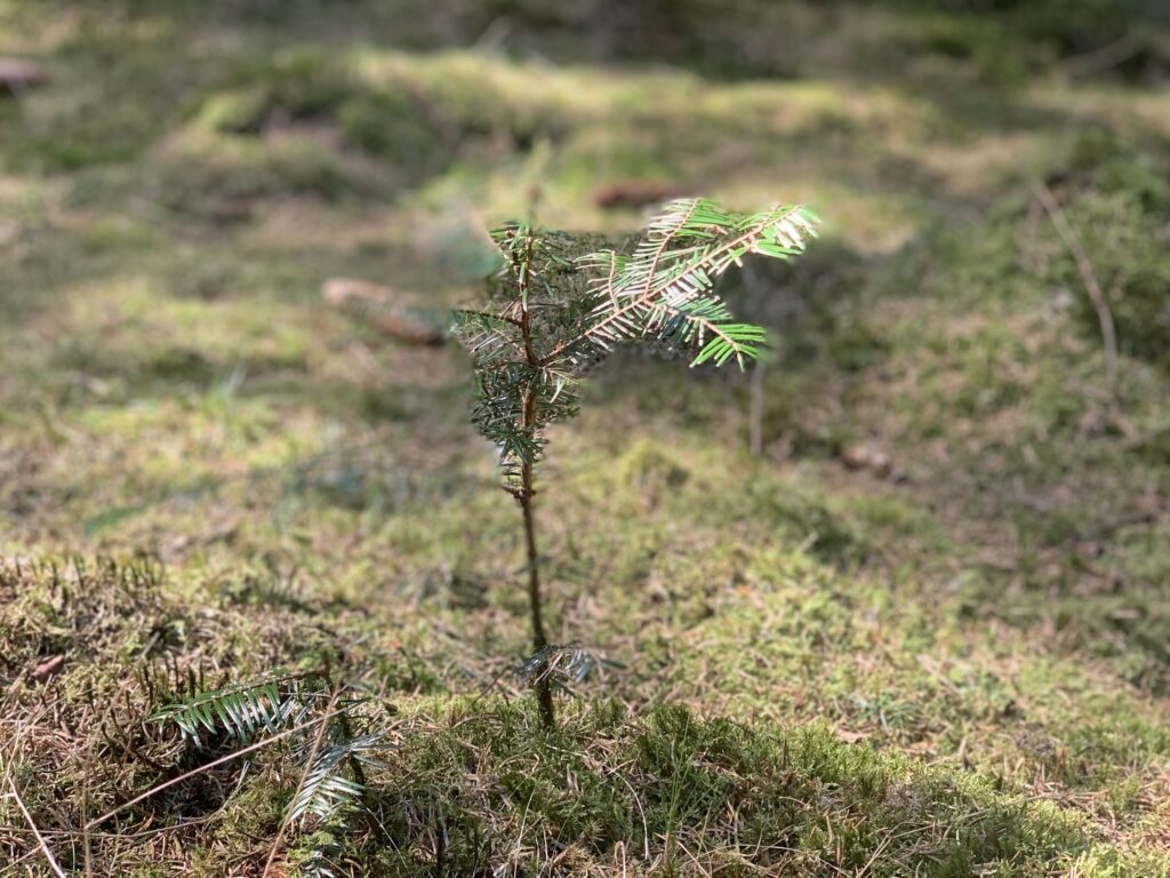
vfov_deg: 28.0
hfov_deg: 36.8
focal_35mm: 52
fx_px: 1758
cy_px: 439
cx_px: 585
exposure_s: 1/122
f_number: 2.4
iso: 50
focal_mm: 6
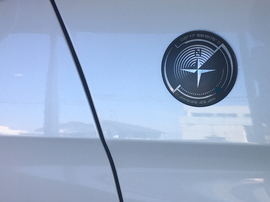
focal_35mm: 50
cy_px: 90
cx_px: 205
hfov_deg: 37.2
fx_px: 390
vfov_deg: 29.1
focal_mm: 4.15
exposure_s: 1/377
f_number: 2.2
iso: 25
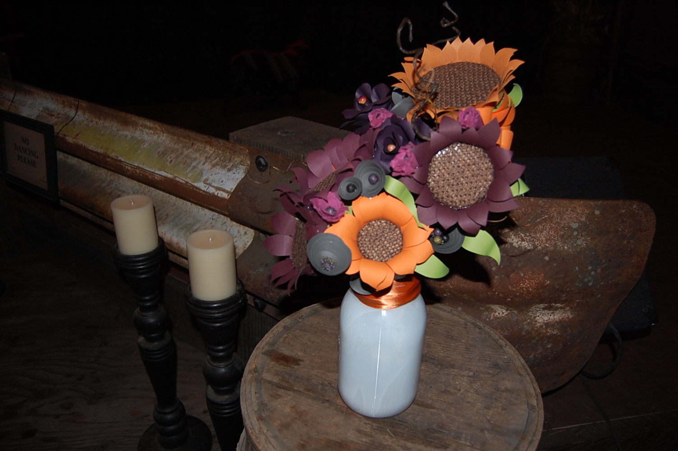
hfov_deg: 67.4
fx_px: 508
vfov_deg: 47.8
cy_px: 226
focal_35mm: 27
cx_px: 339
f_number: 3.5
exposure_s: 1/60
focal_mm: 18
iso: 400
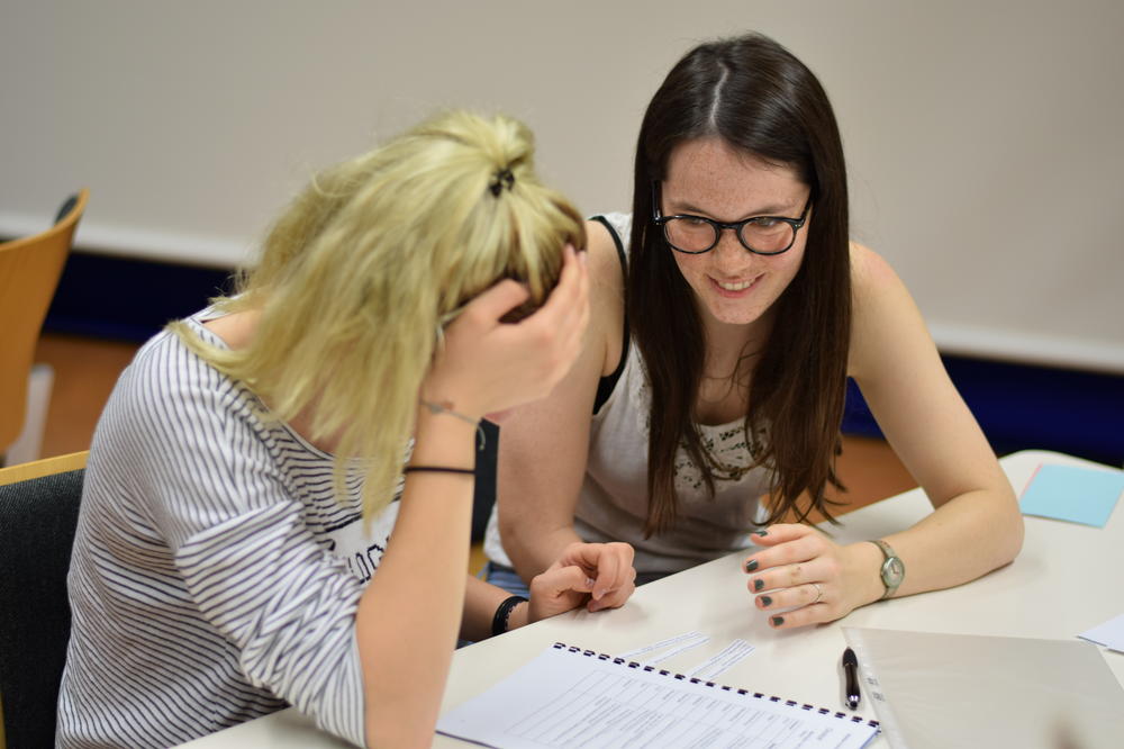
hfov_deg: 27.0
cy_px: 374
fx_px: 2341
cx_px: 562
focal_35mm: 75
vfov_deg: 18.2
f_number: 1.8
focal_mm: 50
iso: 200
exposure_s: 1/125
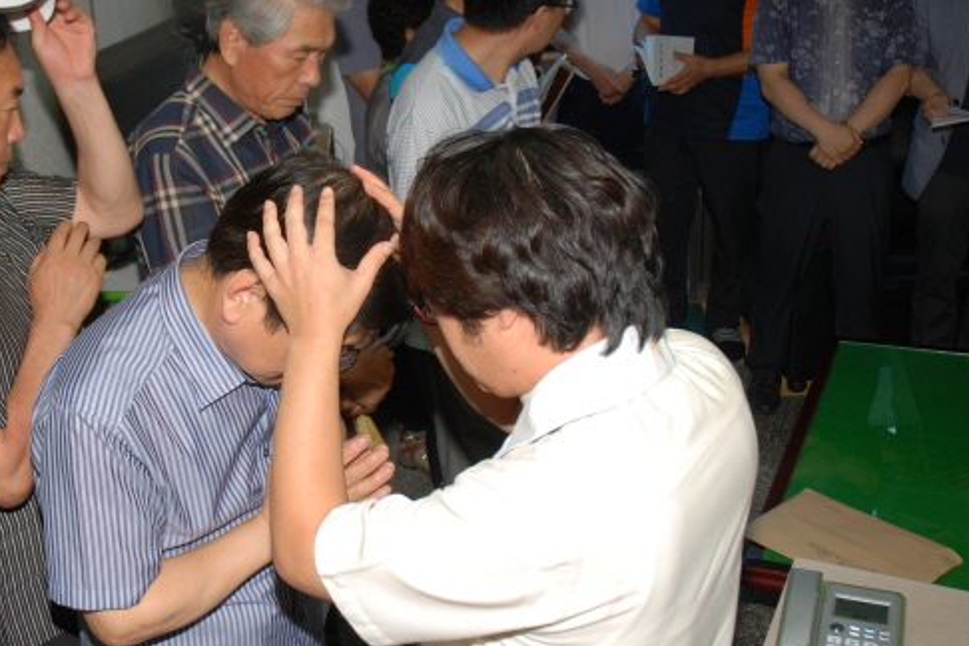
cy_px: 320
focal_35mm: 40
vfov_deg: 33.4
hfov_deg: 47.8
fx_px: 1077
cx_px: 341
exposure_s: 1/60
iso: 200
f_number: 5.6
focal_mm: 18
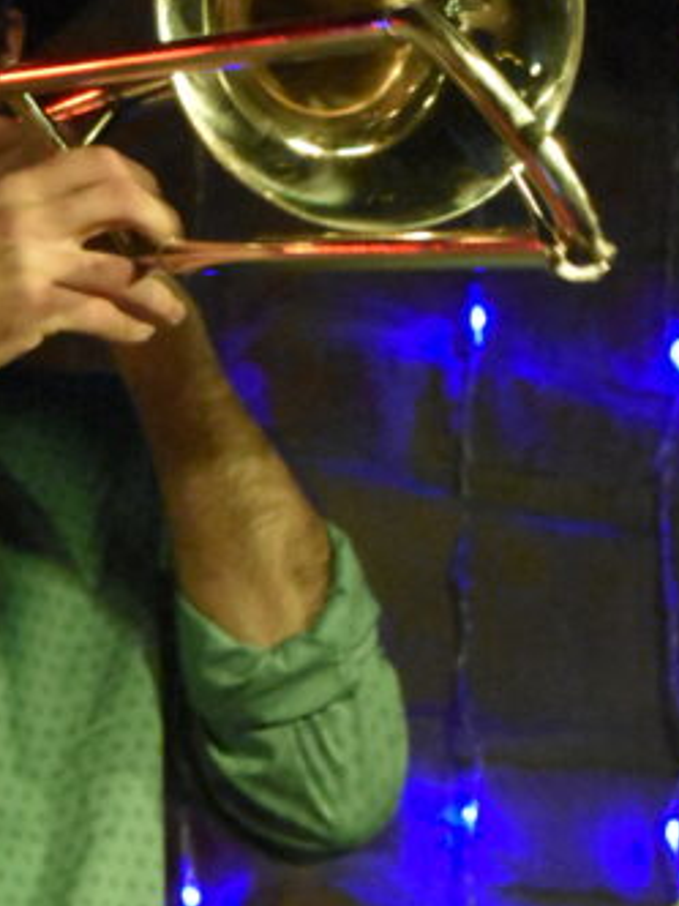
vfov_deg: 8.1
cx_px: -7
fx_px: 6394
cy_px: 734
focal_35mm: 244
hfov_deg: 6.1
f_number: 5.6
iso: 9000
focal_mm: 55
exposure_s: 1/125
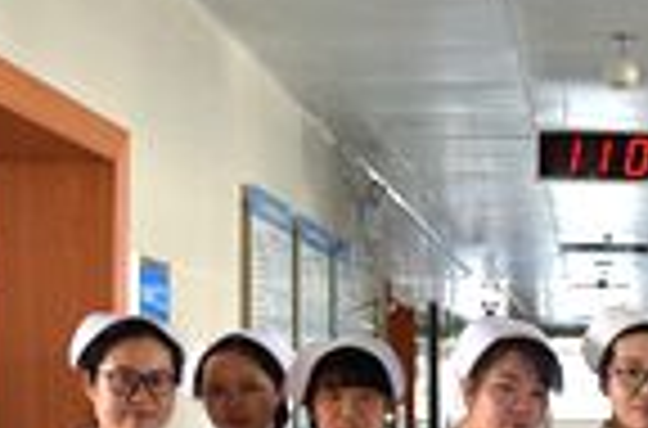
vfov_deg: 14.1
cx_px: 922
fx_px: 1686
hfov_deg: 19.4
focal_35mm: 94
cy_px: 498
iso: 500
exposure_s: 1/60
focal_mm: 18
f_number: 4
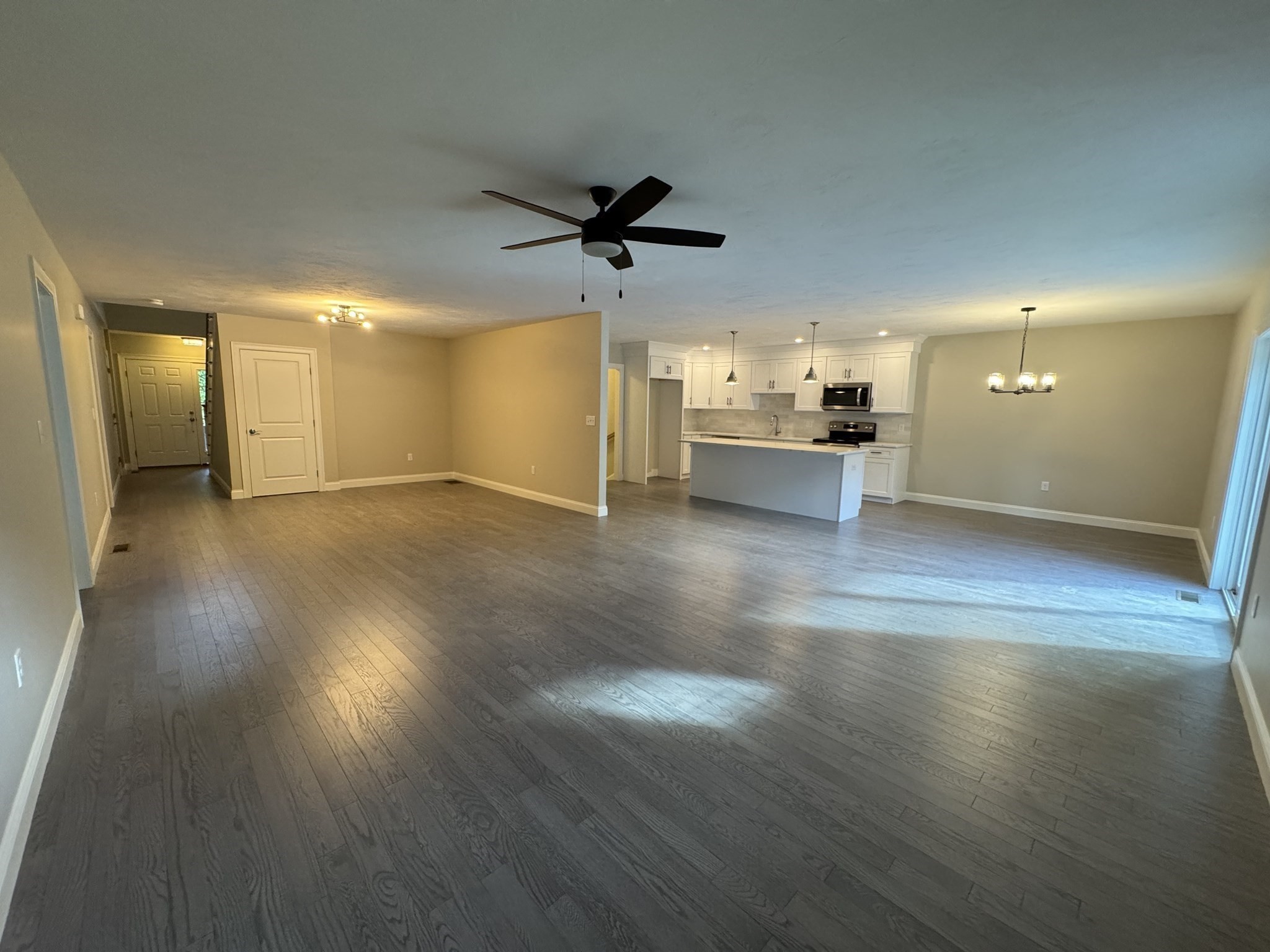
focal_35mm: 14
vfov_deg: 85.7
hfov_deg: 102.1
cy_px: 476
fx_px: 514
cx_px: 635
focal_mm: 2.22
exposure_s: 1/120
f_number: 2.2
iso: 320
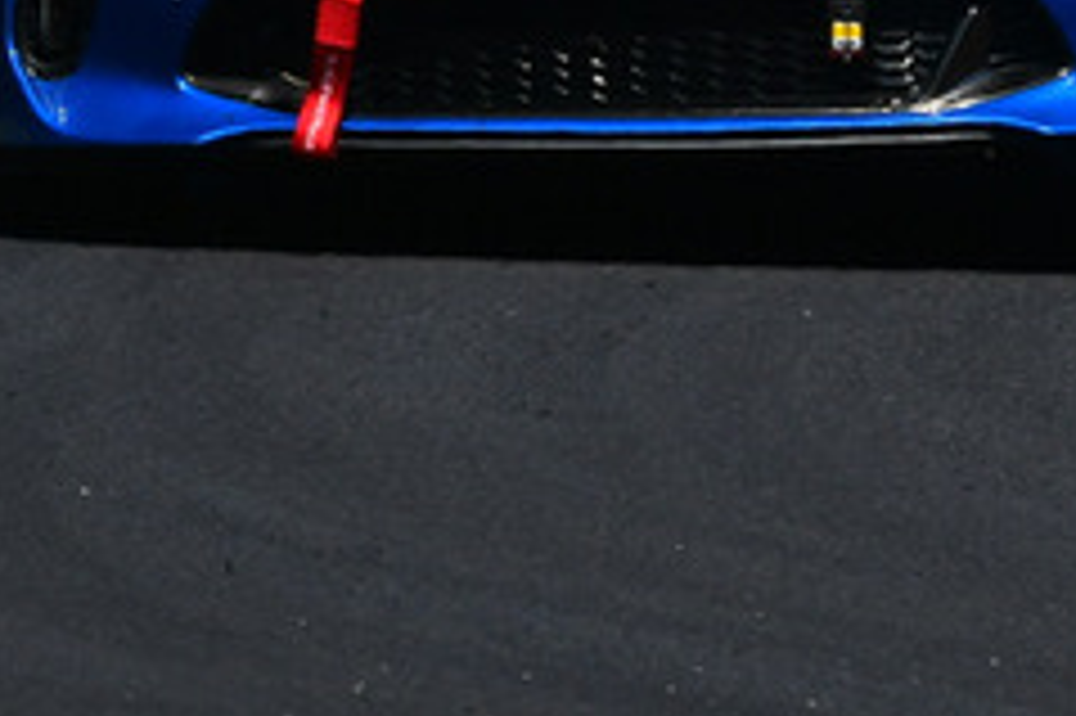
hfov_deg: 1.3
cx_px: 846
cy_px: -459
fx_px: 48057
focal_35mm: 1609
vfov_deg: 0.9
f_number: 11
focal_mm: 320
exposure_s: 1/640
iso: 320
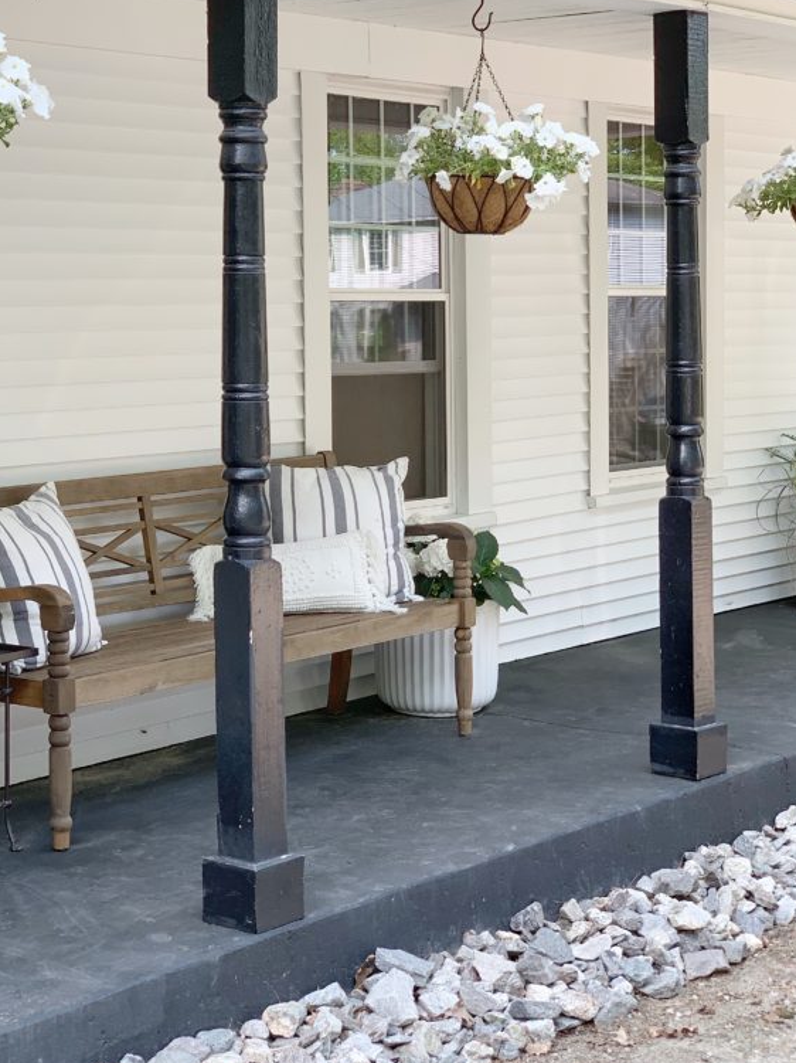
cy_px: 401
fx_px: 2178
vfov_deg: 27.3
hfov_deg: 20.7
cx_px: 314
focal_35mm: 71
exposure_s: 1/122
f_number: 2.4
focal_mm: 6
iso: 20
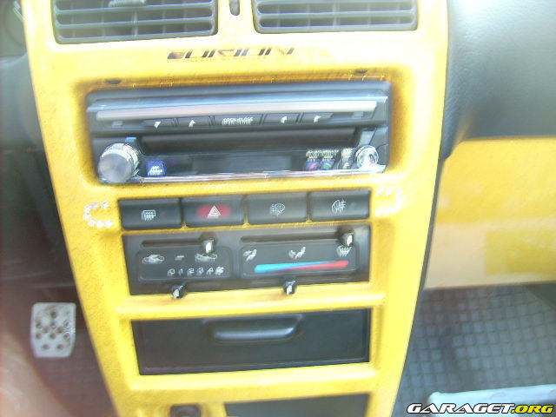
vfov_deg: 40.7
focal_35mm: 35
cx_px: 278
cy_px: 208
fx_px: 562
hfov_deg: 52.6
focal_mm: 5.95
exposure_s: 1/5
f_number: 2.8
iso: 50
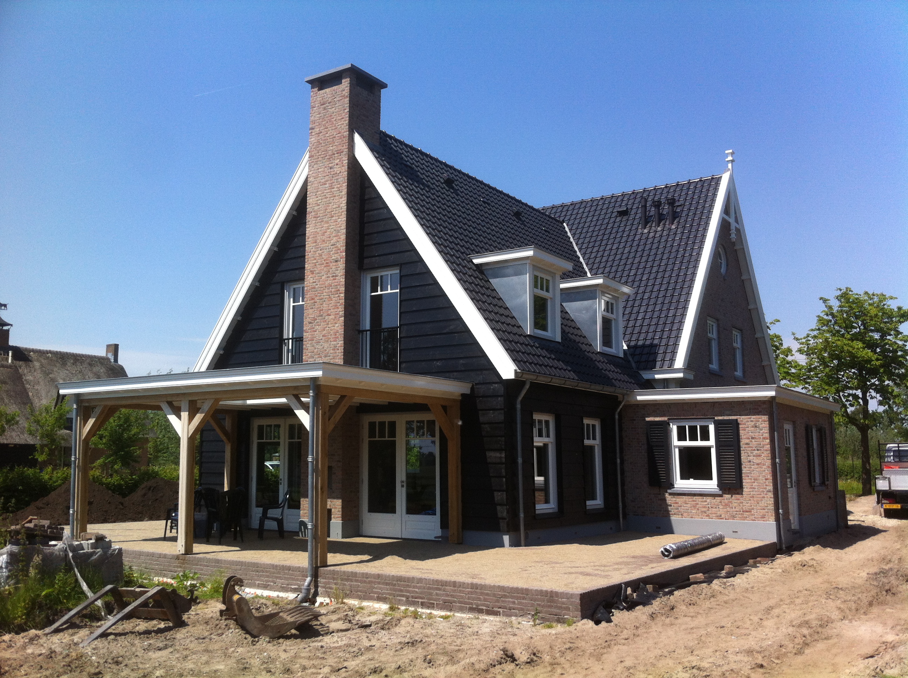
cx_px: 454
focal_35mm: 35
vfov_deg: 40.6
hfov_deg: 52.7
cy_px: 339
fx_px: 917
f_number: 2.8
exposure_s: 1/1207
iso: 80
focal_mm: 3.85
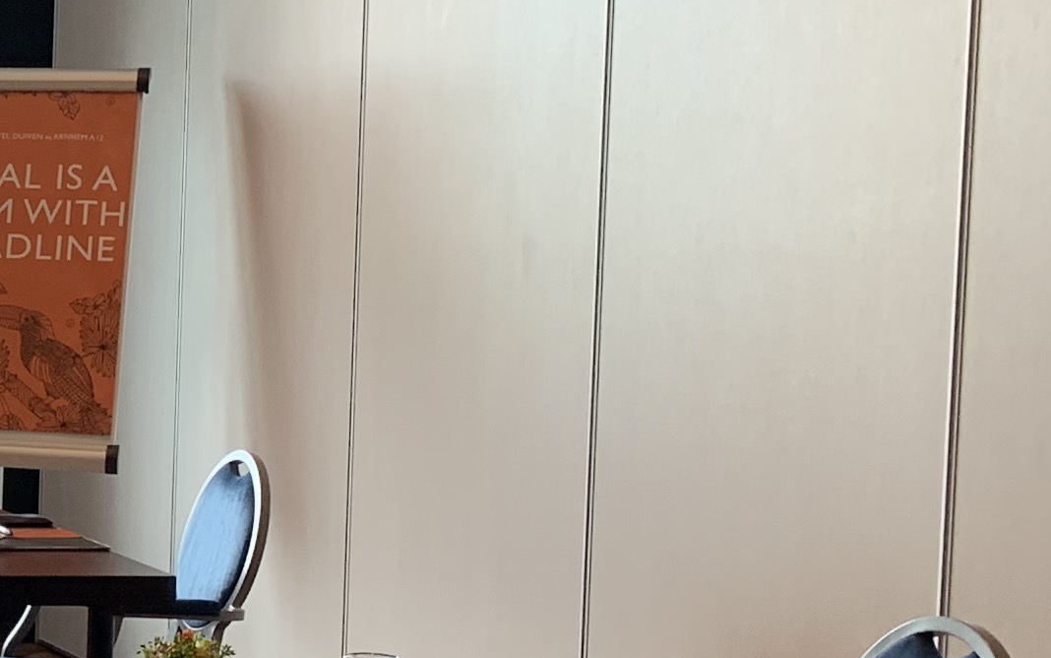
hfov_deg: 16.6
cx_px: -866
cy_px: 518
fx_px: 2980
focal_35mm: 104
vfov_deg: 12.5
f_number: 1.8
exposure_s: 1/50
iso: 50
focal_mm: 4.25
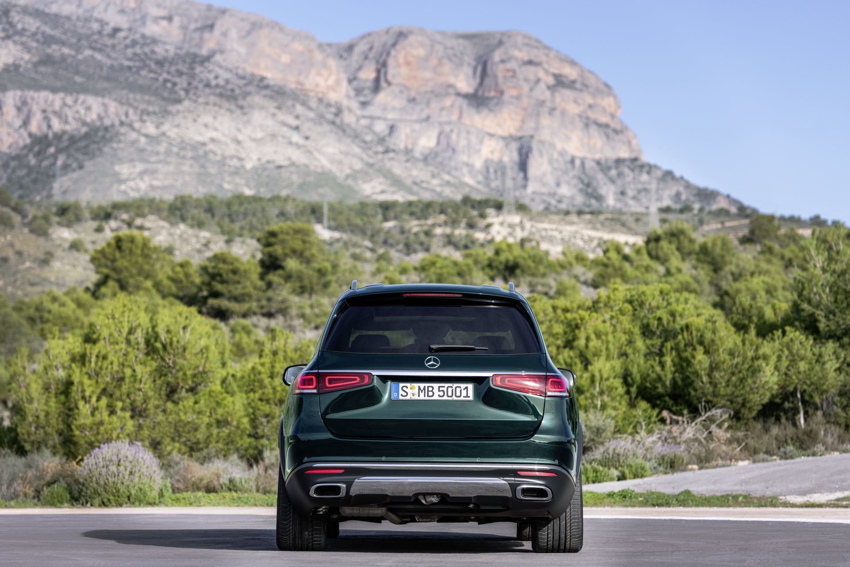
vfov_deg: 10.2
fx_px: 3187
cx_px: 425
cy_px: 284
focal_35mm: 135
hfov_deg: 15.2
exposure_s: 1/1250
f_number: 4.5
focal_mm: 135
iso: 200
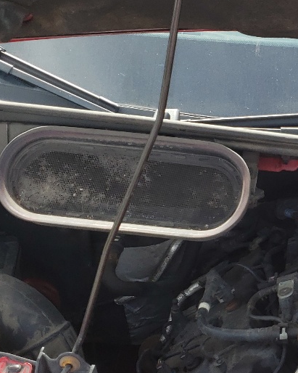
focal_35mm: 79
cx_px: 366
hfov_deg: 18.3
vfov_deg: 24.0
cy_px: 255
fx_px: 871
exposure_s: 1/556
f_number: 1.5
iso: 50
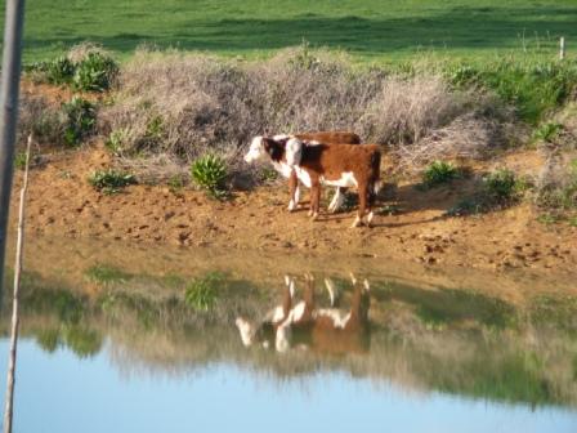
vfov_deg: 4.2
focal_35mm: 350
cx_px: 288
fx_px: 5834
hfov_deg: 5.7
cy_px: 216
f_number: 4.2
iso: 80
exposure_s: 1/160
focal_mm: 52
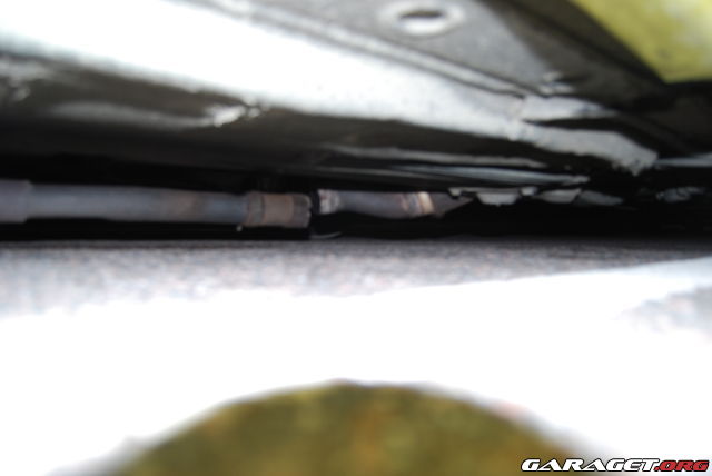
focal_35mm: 27
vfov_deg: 48.0
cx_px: 356
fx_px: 534
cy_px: 238
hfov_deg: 67.3
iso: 200
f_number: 3.5
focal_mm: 18
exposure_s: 1/60
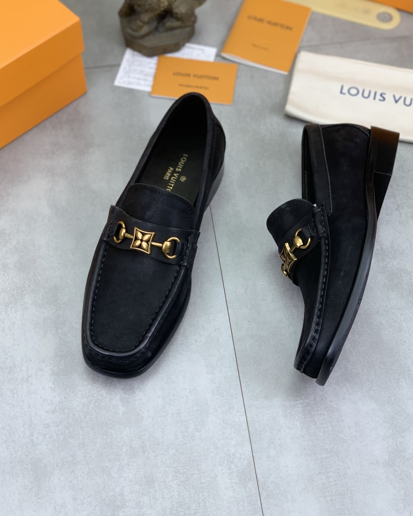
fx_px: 932
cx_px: 218
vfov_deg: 30.9
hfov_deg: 25.0
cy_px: 210
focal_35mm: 61
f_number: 2.4
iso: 25
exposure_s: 1/122
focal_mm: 6
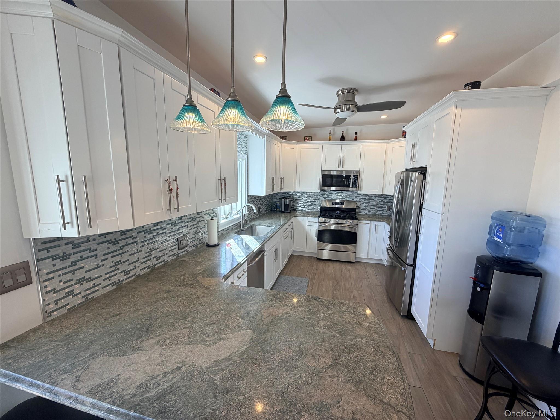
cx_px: 280
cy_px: 210
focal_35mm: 14
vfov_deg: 85.7
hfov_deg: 102.1
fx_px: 226
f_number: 2.2
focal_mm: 2.22
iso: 80
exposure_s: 1/120
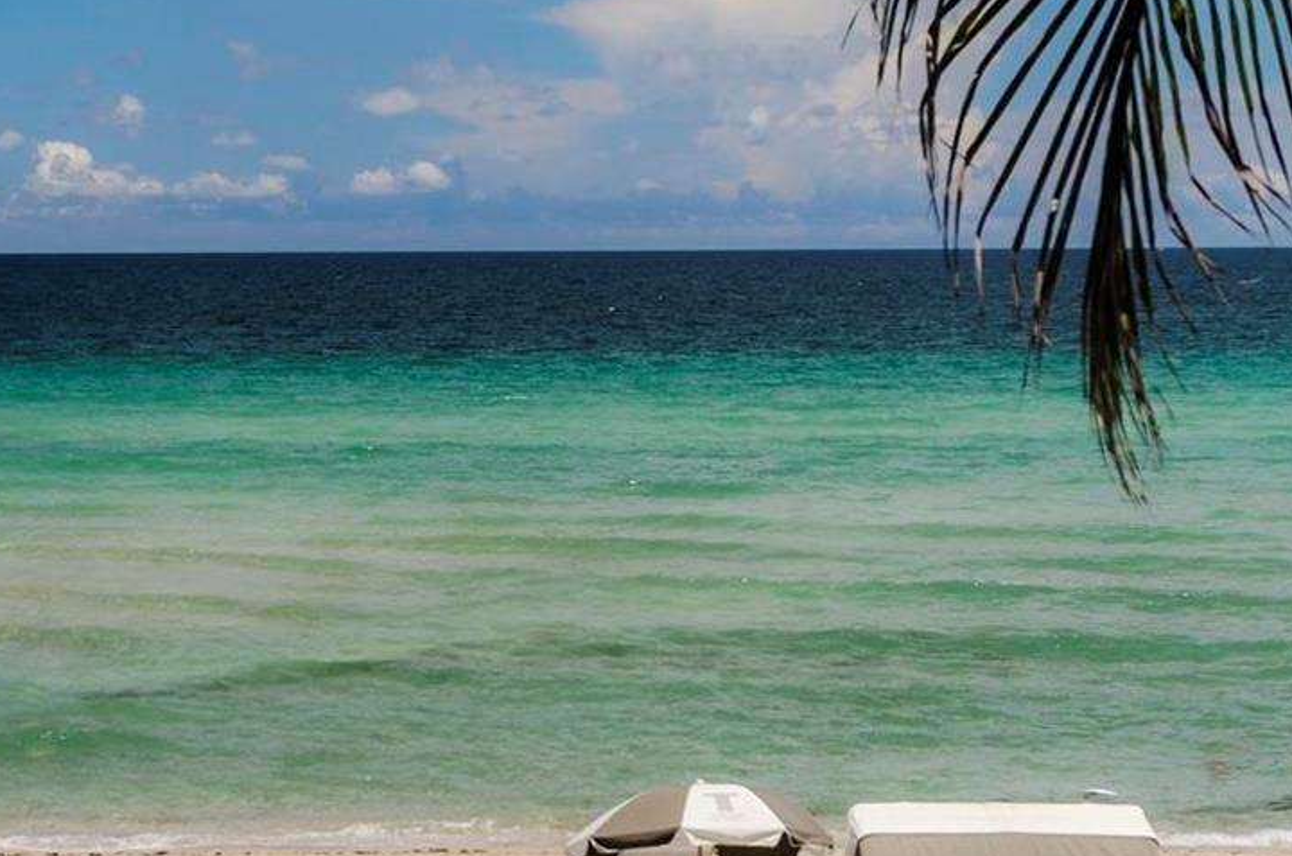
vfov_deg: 16.8
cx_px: 267
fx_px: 2865
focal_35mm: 80
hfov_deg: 25.0
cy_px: 711
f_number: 5
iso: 100
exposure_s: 1/800
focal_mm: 24
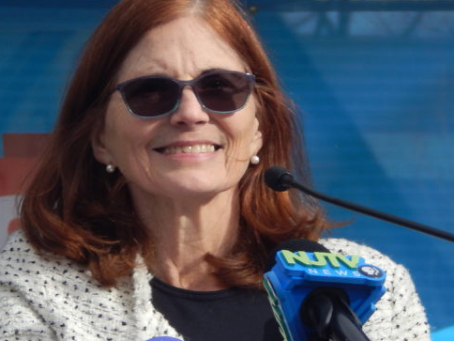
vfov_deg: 3.0
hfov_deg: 4.0
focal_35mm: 495
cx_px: 154
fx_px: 6492
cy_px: 214
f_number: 5.6
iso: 125
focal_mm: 41.7
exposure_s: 1/400
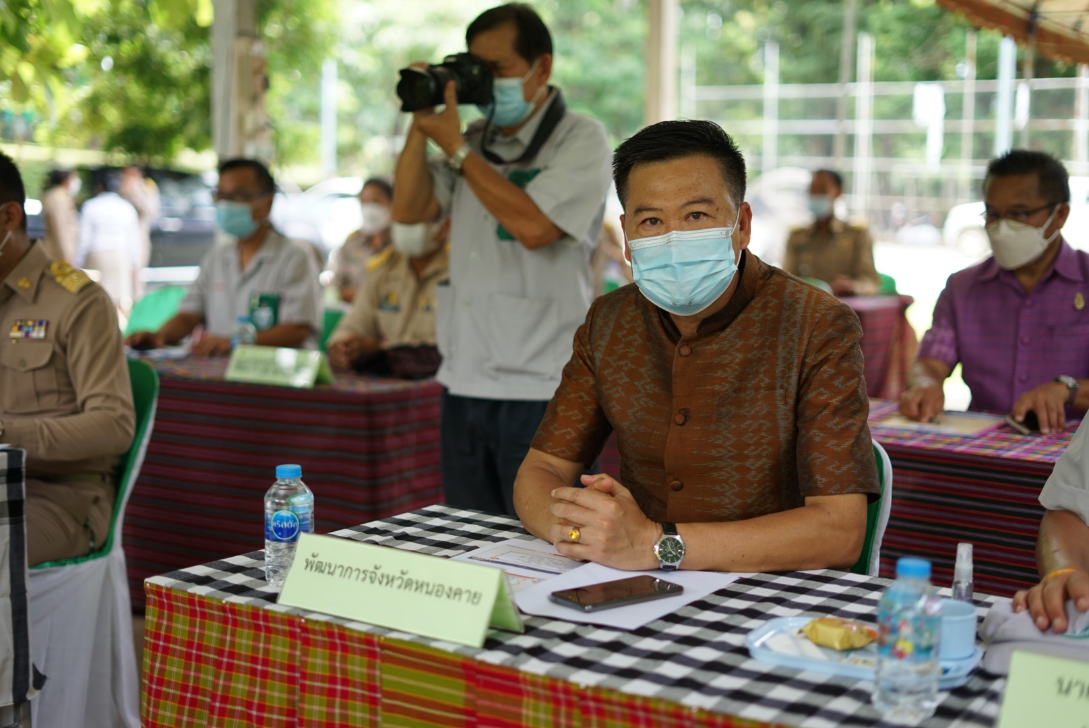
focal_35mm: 50
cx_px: 544
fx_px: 1514
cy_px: 364
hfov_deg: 39.6
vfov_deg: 27.0
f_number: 2
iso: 400
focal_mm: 50
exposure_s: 1/640
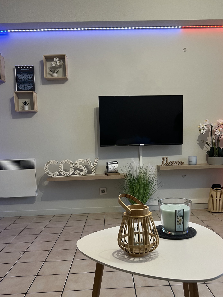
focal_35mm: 30
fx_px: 258
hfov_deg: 46.8
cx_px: 121
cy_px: 170
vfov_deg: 59.7
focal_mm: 5.7
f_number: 1.5
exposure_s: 1/50
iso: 125
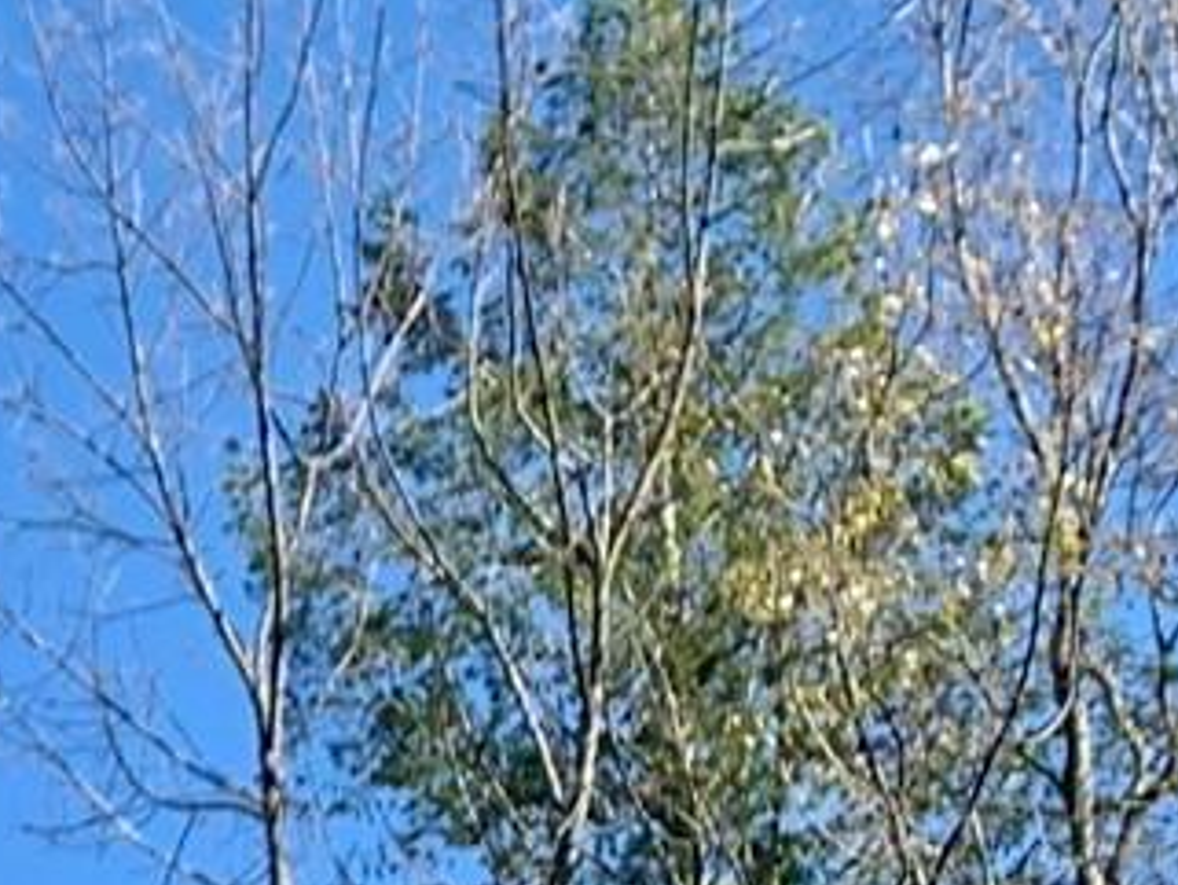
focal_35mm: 166
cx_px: -1875
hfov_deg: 10.0
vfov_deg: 8.2
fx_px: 5651
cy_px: 2137
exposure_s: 1/1387
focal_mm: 4.25
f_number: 1.8
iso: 25
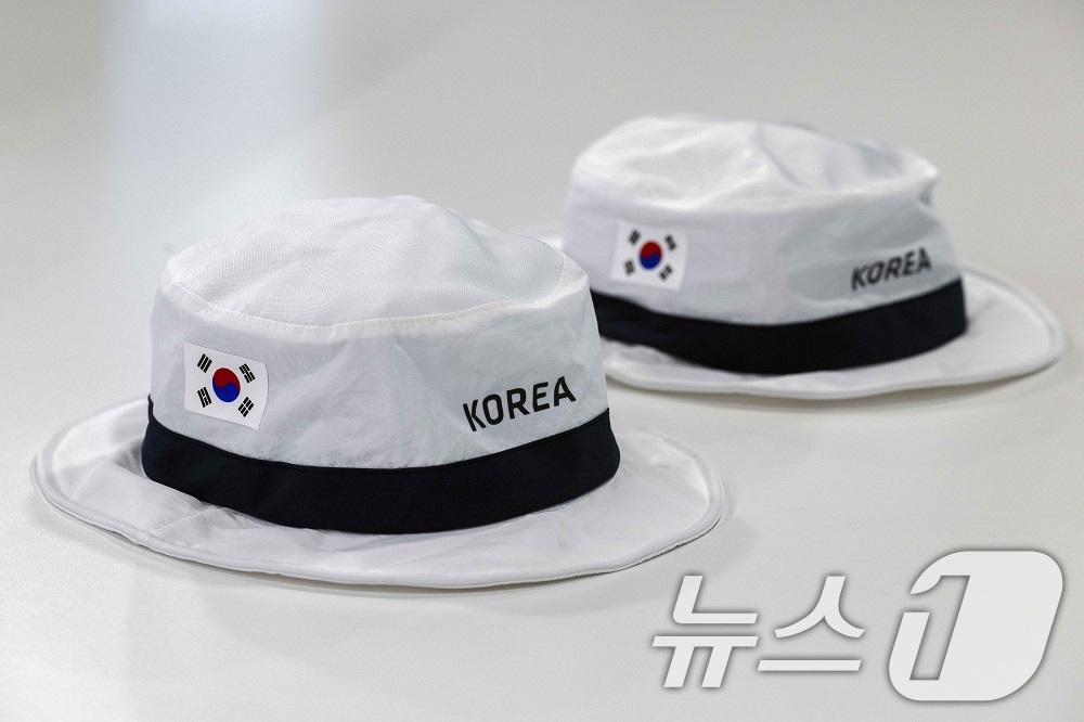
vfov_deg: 13.0
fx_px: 3160
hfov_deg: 19.5
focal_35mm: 105
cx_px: 542
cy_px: 361
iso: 1250
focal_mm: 105
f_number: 6.3
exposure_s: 1/160
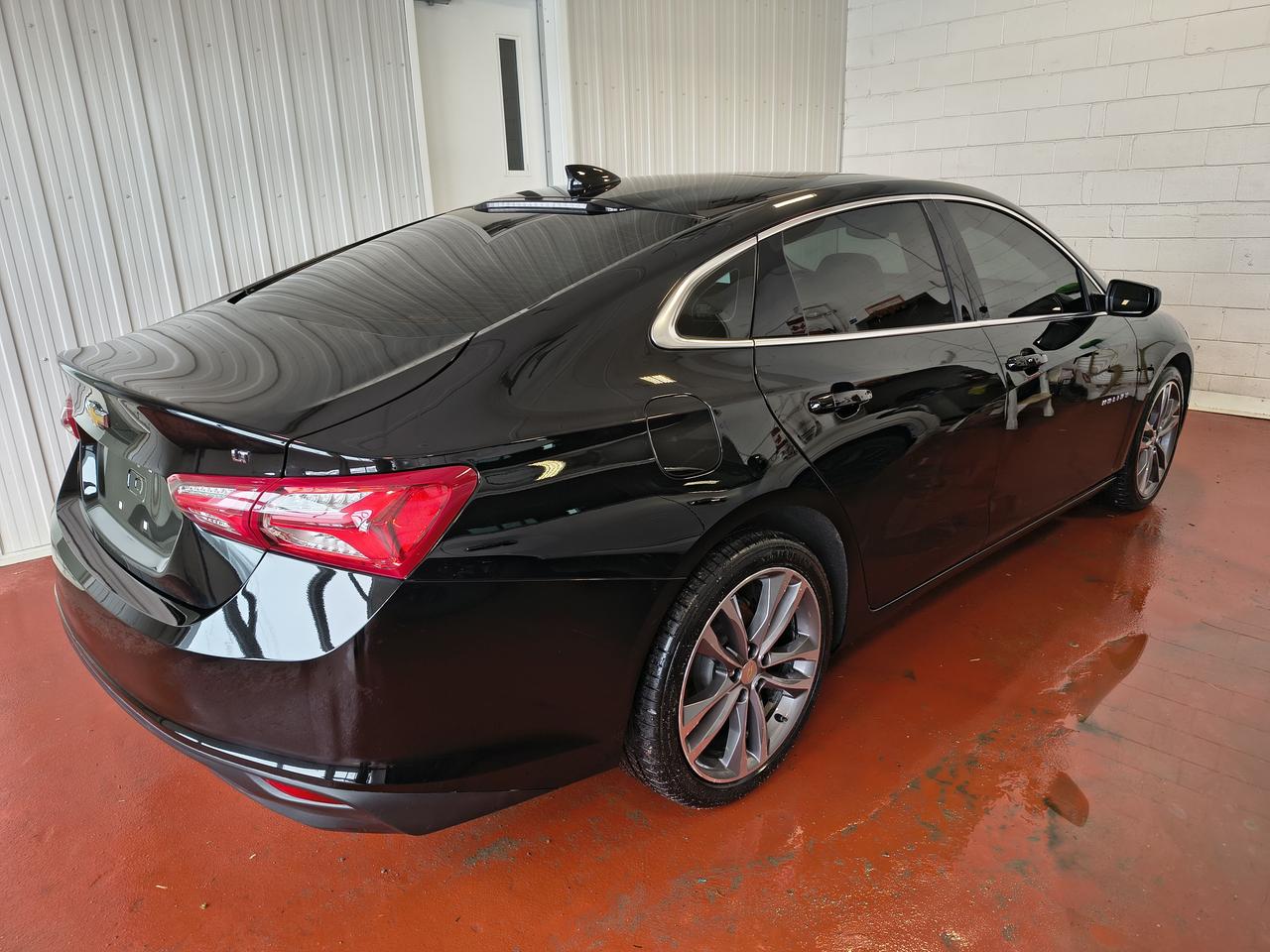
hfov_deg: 71.6
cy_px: 476
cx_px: 635
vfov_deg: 56.8
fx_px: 881
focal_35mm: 24
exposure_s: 1/120
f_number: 1.8
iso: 127
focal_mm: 5.56
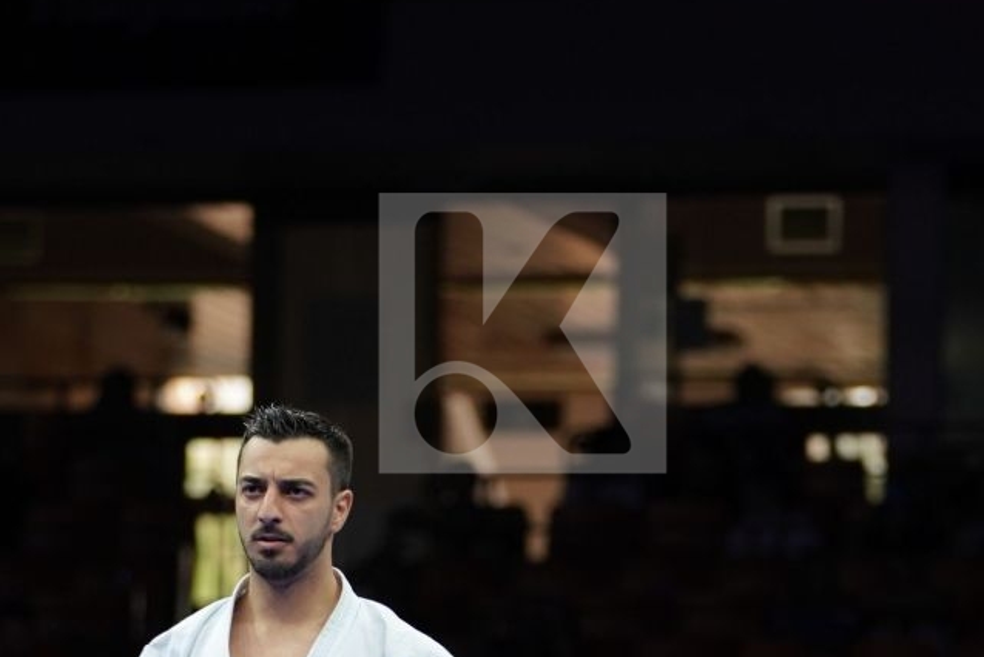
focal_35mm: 313
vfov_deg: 4.4
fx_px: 8559
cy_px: 879
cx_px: 523
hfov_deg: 6.6
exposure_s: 1/500
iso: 640
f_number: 2.8
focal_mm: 111
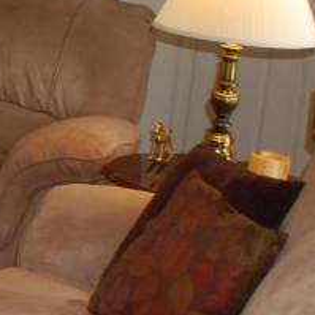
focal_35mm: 163
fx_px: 1678
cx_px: -428
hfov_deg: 9.6
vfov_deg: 10.6
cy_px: 13
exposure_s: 1/60
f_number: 3.8
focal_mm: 22
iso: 400
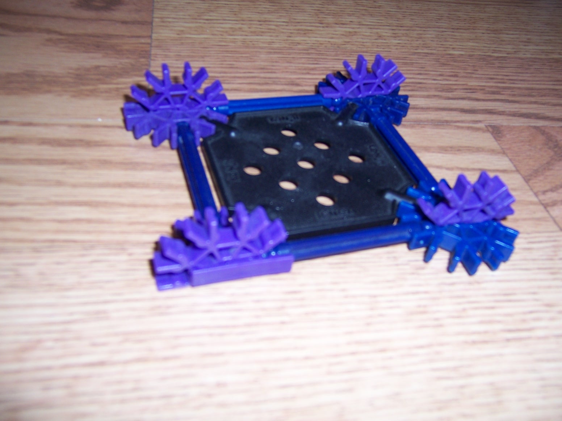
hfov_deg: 55.4
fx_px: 536
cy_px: 210
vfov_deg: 42.9
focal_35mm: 33
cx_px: 281
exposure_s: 1/60
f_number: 2.8
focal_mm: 5.5
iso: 80
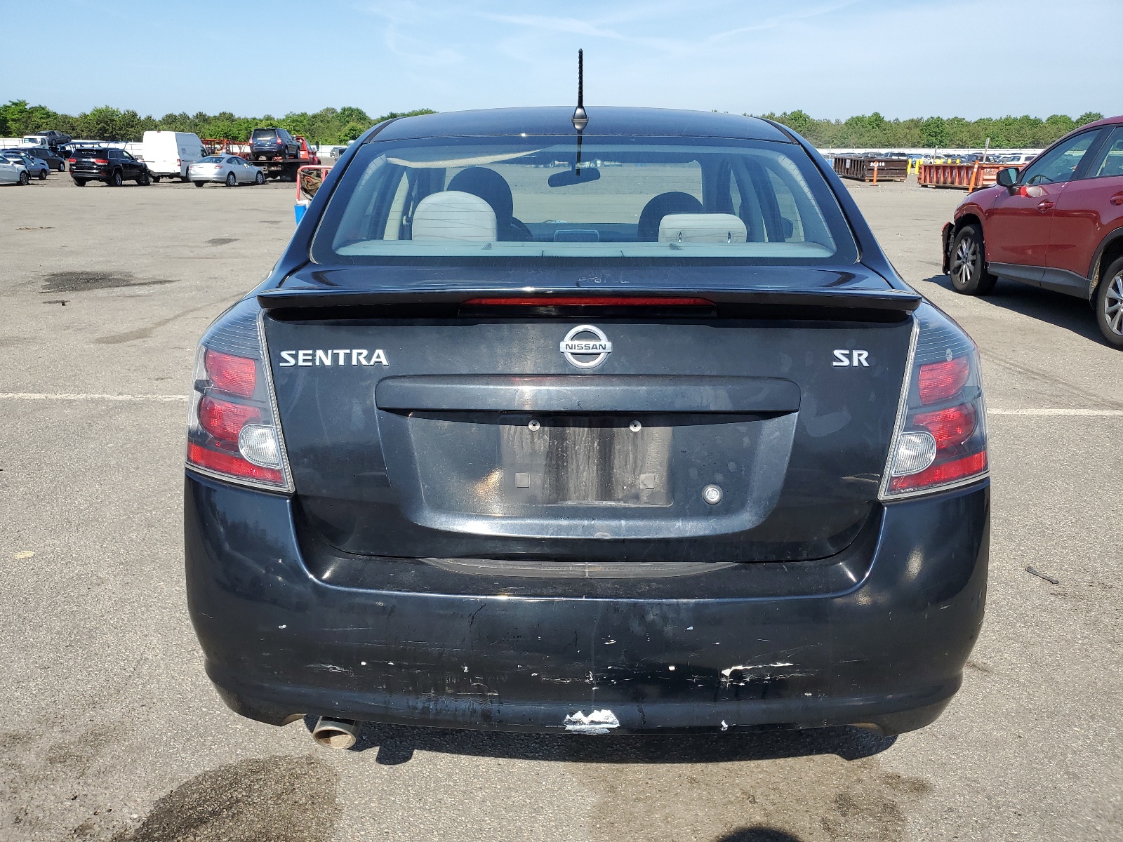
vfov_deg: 53.1
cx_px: 562
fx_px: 843
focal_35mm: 26
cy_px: 421
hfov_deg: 67.3
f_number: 1.5
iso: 50
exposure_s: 1/2500
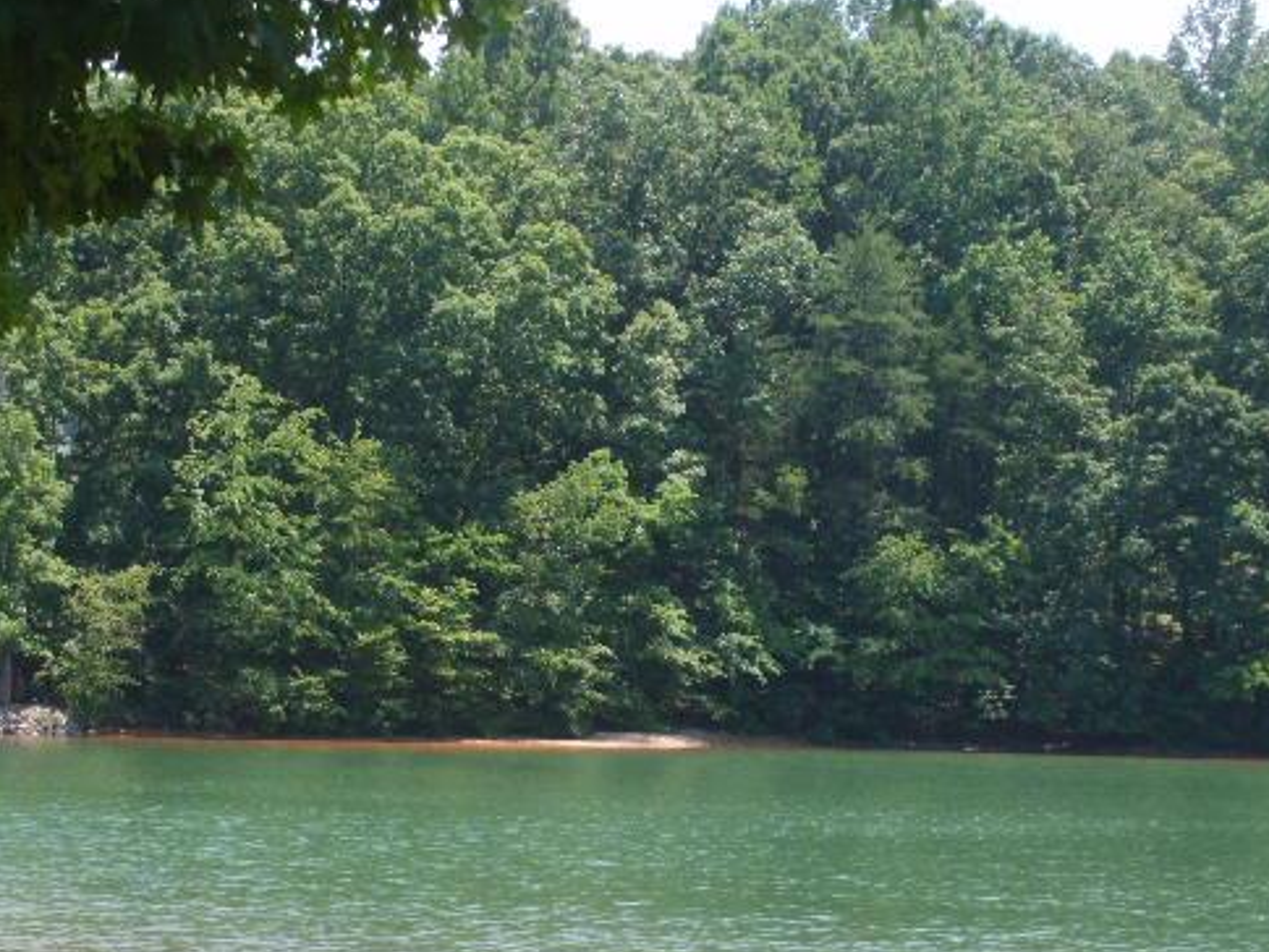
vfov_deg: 15.5
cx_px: 581
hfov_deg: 20.6
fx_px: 3483
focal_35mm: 95
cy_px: 607
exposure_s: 1/250
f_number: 3.9
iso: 50
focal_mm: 12
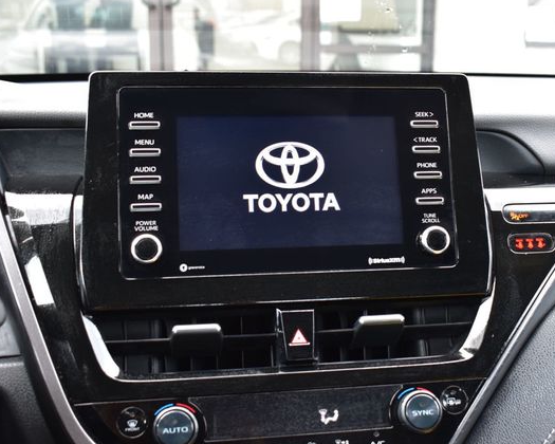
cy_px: 221
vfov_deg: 31.5
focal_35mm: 48
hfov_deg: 38.6
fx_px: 788
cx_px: 332
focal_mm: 28
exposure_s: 1/25
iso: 400
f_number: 7.1
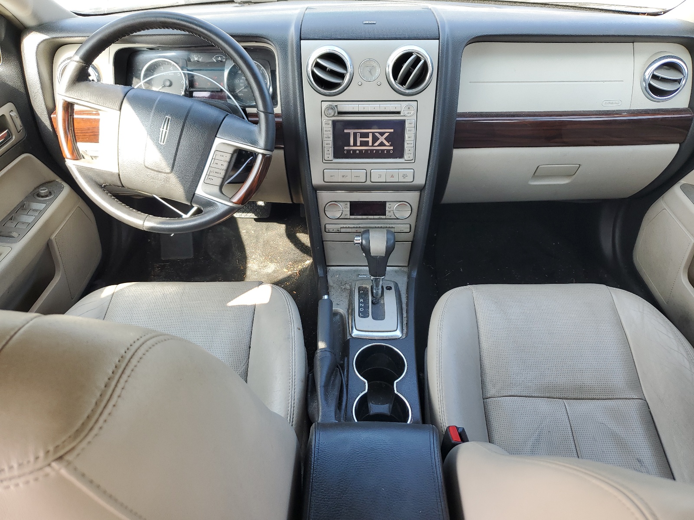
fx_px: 521
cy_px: 260
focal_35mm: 26
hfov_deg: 67.3
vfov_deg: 53.1
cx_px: 347
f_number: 1.5
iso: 50
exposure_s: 1/185
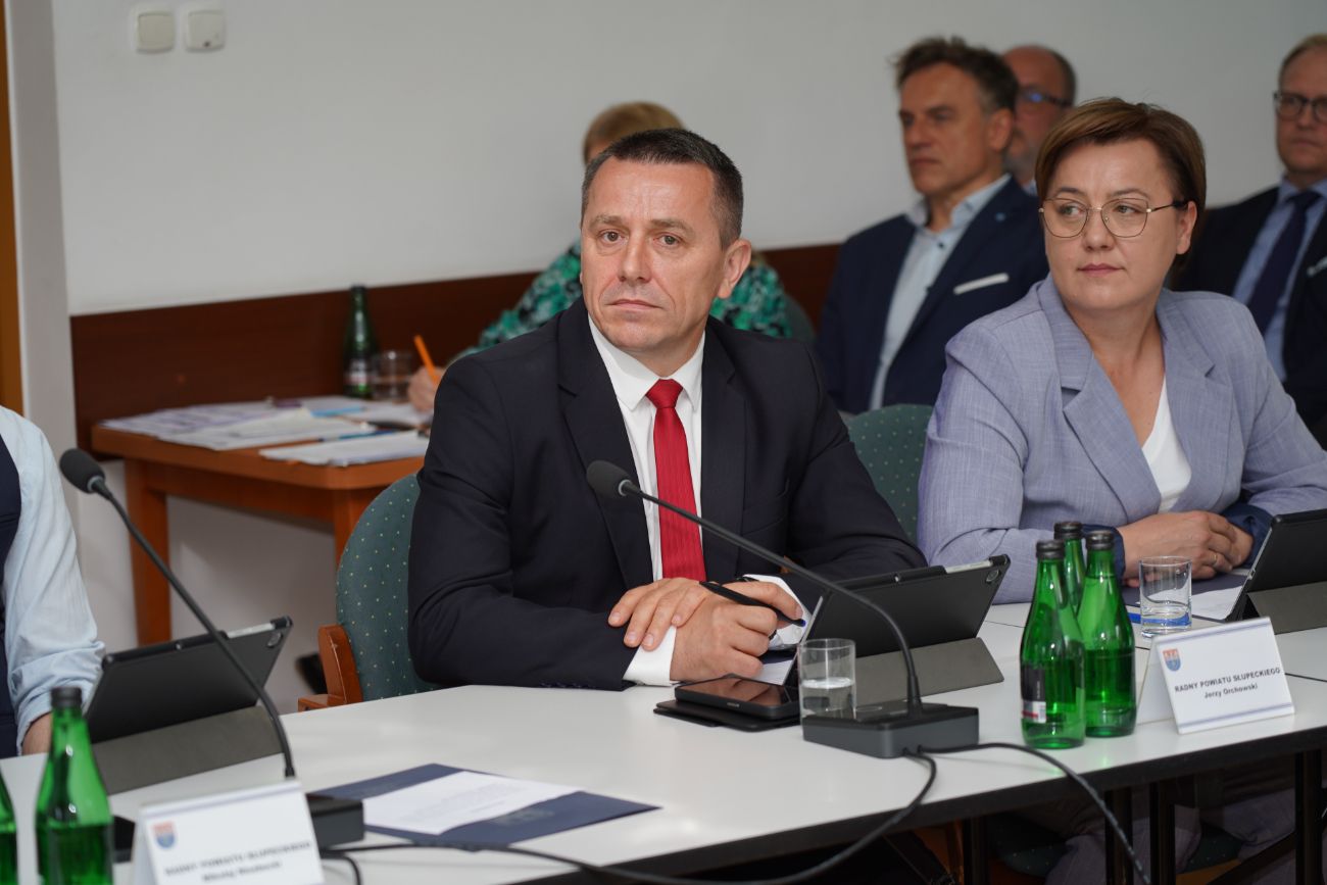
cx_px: 664
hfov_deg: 19.5
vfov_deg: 13.0
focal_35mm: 105
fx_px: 3871
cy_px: 442
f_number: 4
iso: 200
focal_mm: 105
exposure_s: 1/100
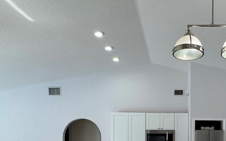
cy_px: 145
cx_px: 182
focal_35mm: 36
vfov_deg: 32.2
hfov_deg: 50.6
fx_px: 222
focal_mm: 2.22
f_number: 2.2
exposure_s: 1/120
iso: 64
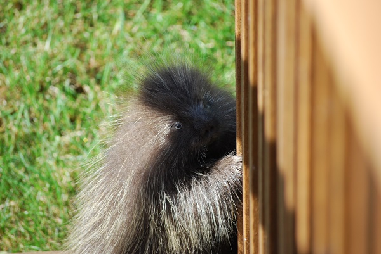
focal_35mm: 300
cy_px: 127
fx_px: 3177
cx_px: 190
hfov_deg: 6.9
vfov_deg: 4.6
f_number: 5.6
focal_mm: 200
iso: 400
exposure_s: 1/320
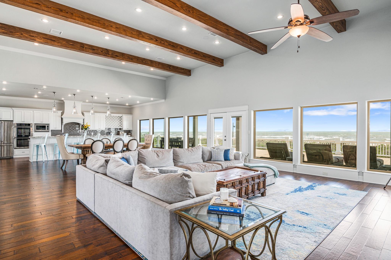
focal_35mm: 19
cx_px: 196
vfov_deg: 64.5
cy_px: 130
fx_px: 206
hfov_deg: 86.9
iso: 640
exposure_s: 1/15
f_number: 8
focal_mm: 19
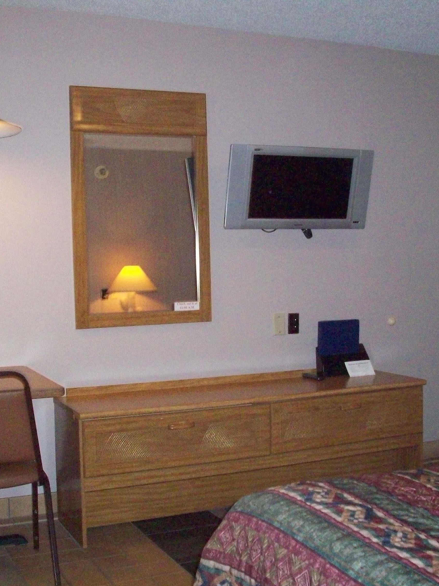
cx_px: 262
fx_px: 845
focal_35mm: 50
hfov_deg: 29.0
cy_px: 294
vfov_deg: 38.2
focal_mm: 6.2
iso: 400
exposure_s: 1/128
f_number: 2.8
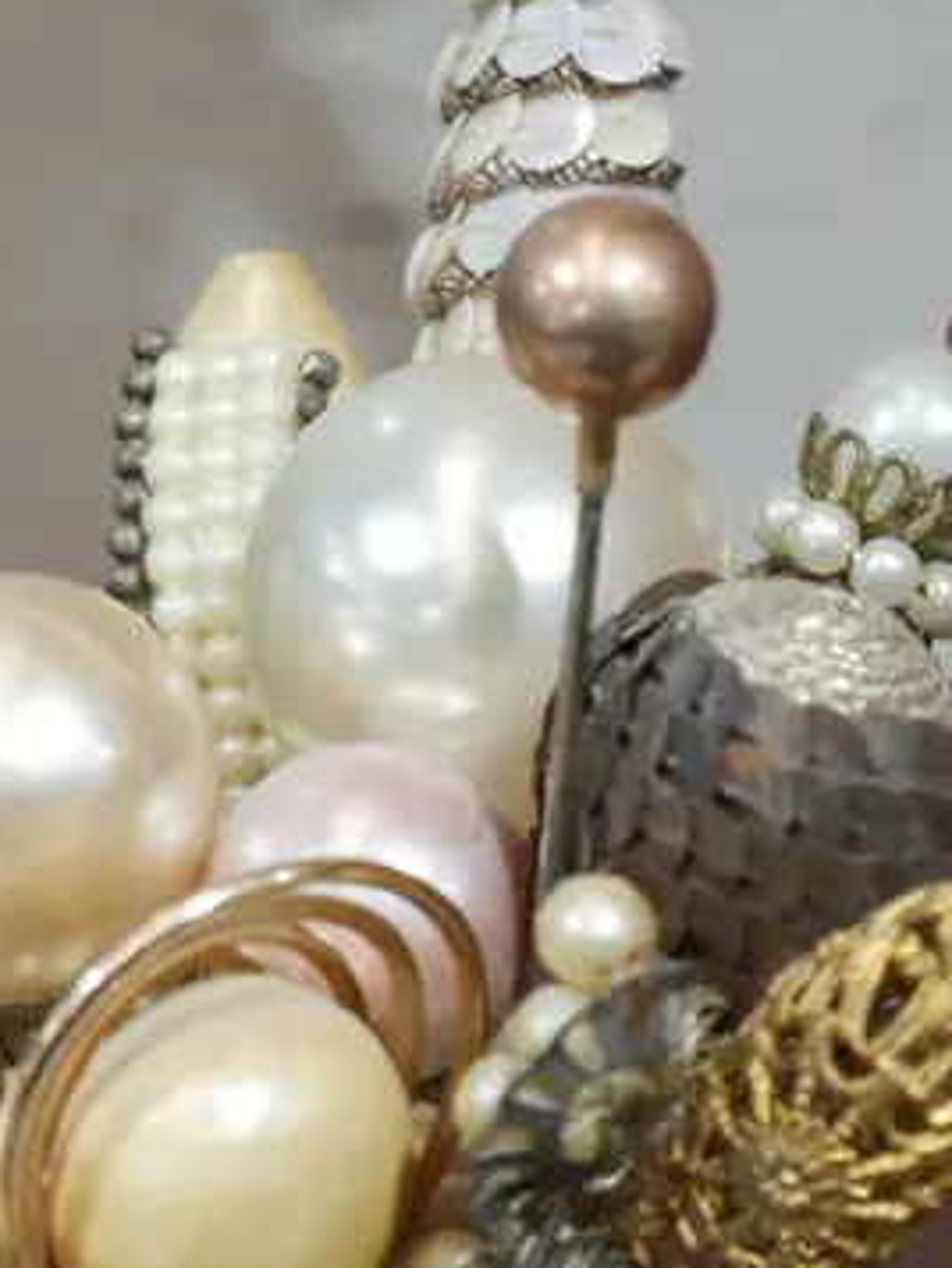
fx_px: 4837
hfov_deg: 11.2
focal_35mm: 132
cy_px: 1605
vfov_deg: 14.4
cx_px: 385
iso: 1000
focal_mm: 23
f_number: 5.1
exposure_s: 1/60
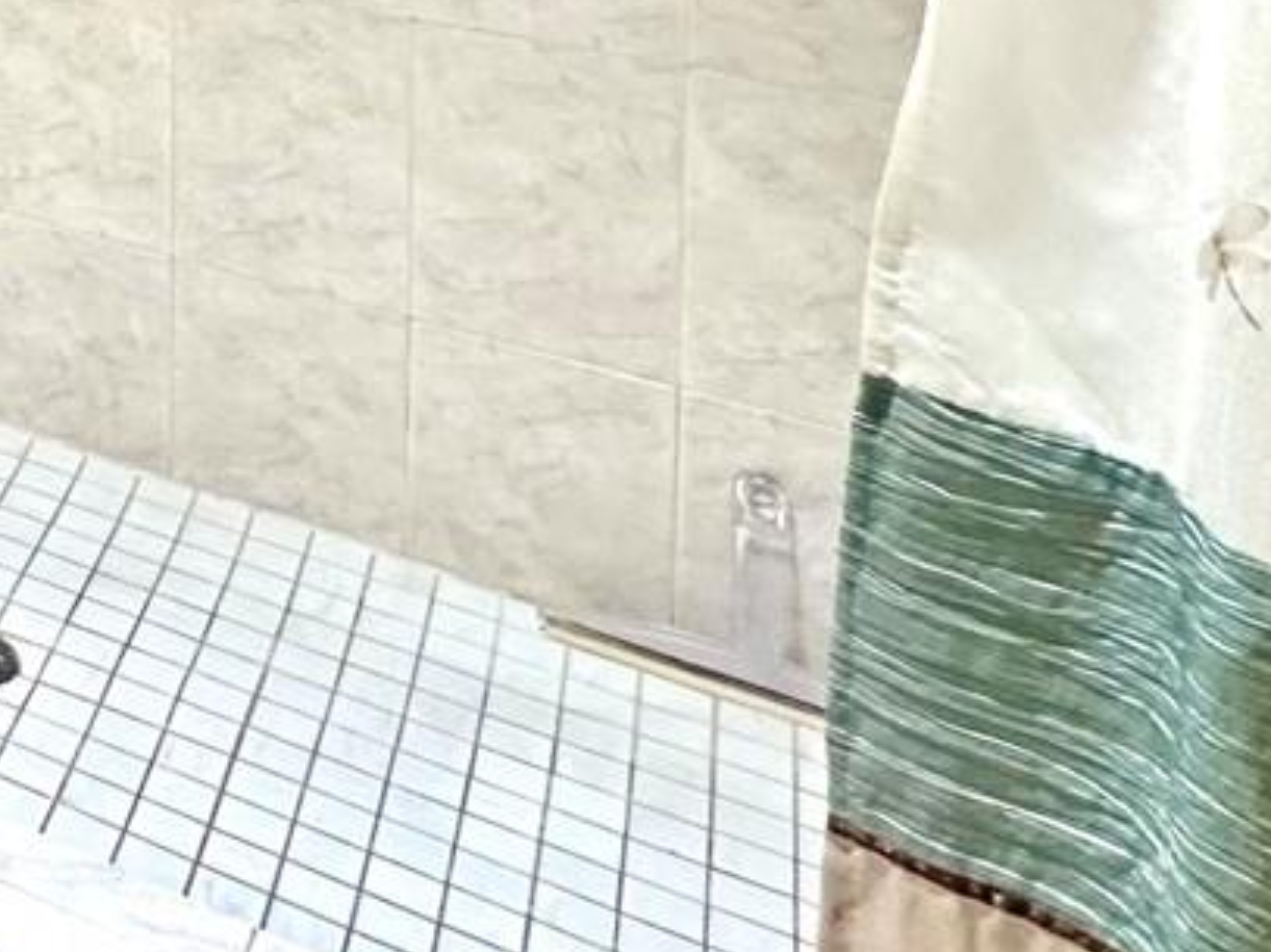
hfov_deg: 21.3
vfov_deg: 21.1
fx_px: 2019
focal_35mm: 55
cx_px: -1074
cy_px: -593
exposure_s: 1/60
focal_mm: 2.22
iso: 160
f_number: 2.2
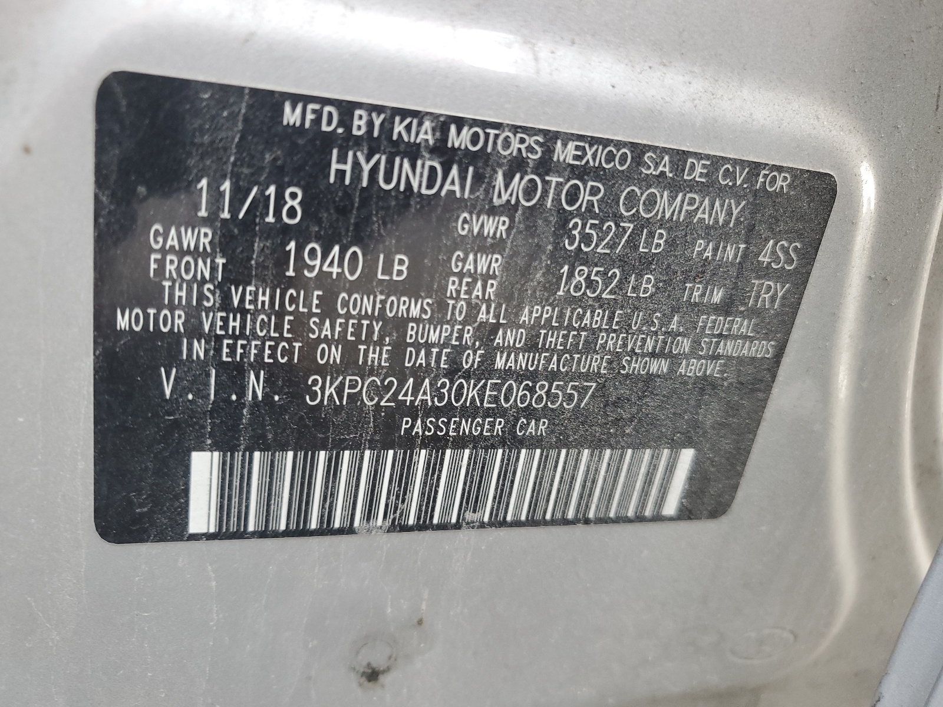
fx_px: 708
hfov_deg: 67.3
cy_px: 354
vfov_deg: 53.1
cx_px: 472
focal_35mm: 26
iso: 65
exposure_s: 1/60.2
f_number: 1.5
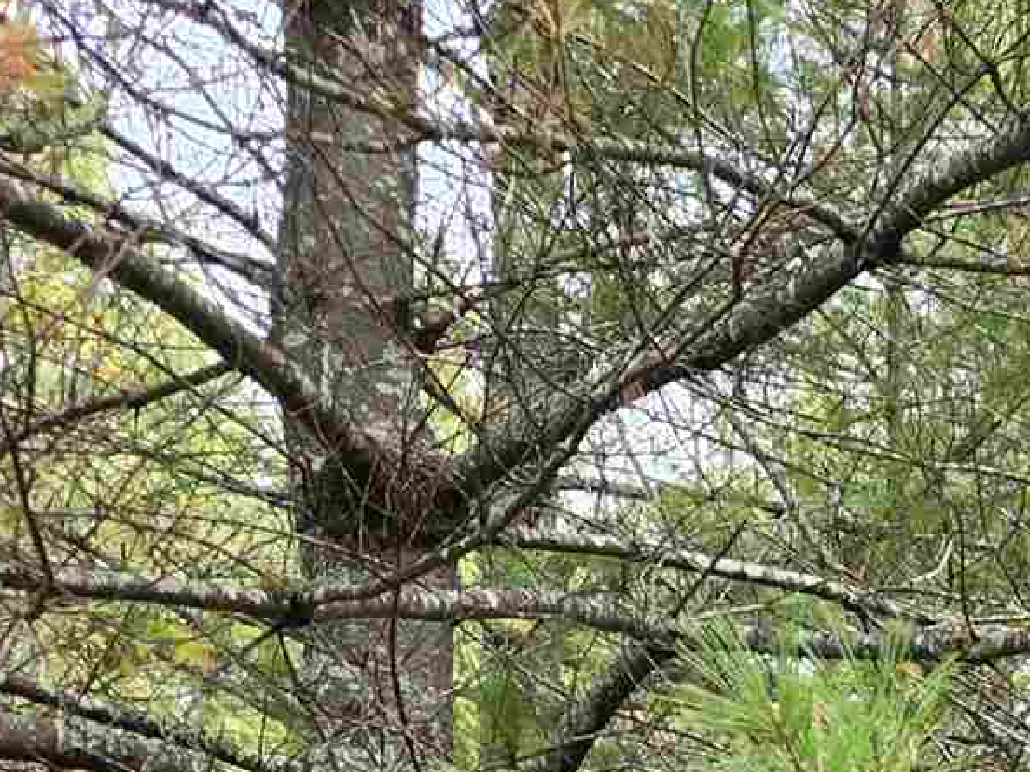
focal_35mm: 119
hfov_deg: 14.7
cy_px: 1811
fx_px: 3539
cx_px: 1784
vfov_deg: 10.7
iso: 25
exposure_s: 1/182
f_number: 1.8
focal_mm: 5.4
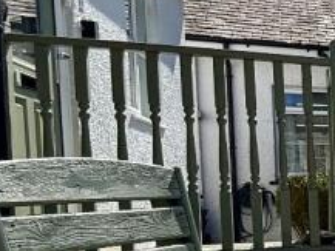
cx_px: 658
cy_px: 213
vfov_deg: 21.9
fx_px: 639
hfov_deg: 19.0
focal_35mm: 66
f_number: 2.2
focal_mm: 2.22
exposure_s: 1/1464
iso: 50
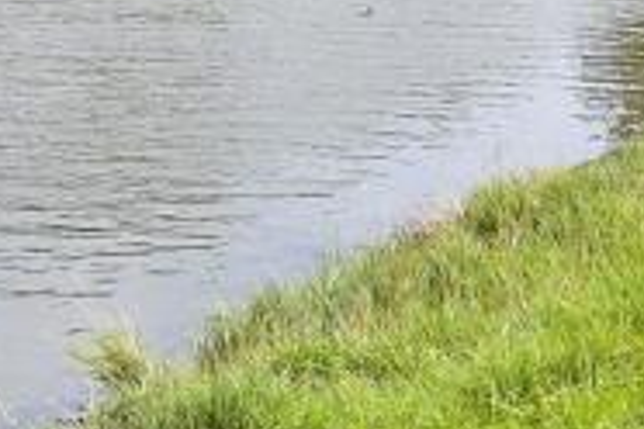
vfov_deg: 8.1
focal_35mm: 165
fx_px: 2951
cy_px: -313
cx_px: 422
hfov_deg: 12.4
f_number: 8
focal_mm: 20
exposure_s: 1/800
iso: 500
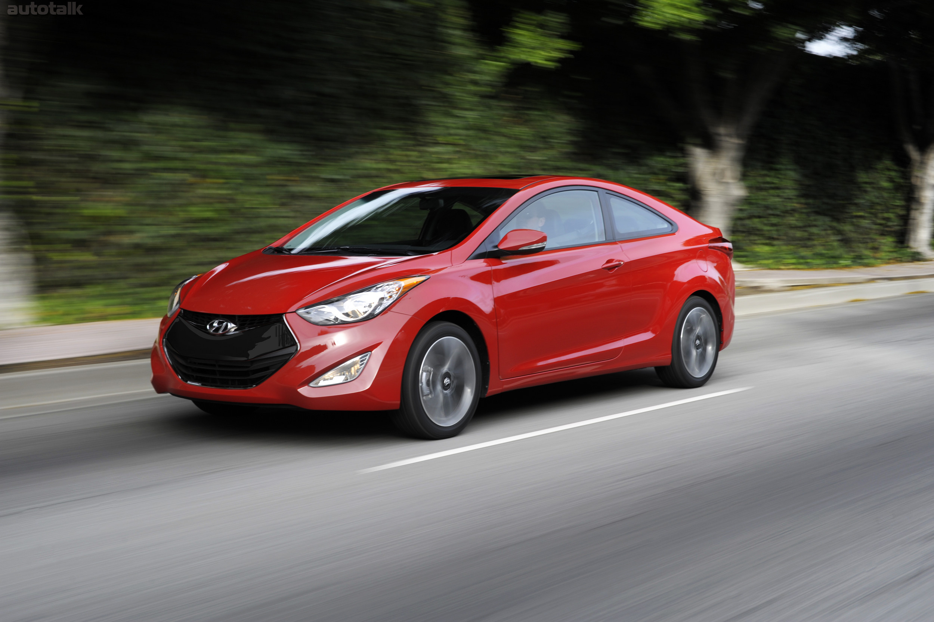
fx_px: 1504
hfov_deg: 34.5
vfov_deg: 23.4
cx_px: 467
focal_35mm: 58
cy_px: 311
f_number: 9
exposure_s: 1/25
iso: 200
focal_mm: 58
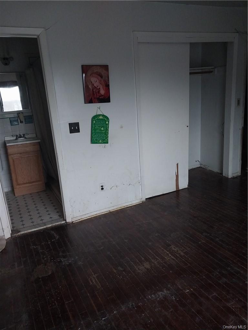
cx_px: 124
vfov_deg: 67.3
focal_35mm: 26
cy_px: 165
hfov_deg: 53.1
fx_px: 248
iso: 320
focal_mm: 4
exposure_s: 1/60
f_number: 1.8
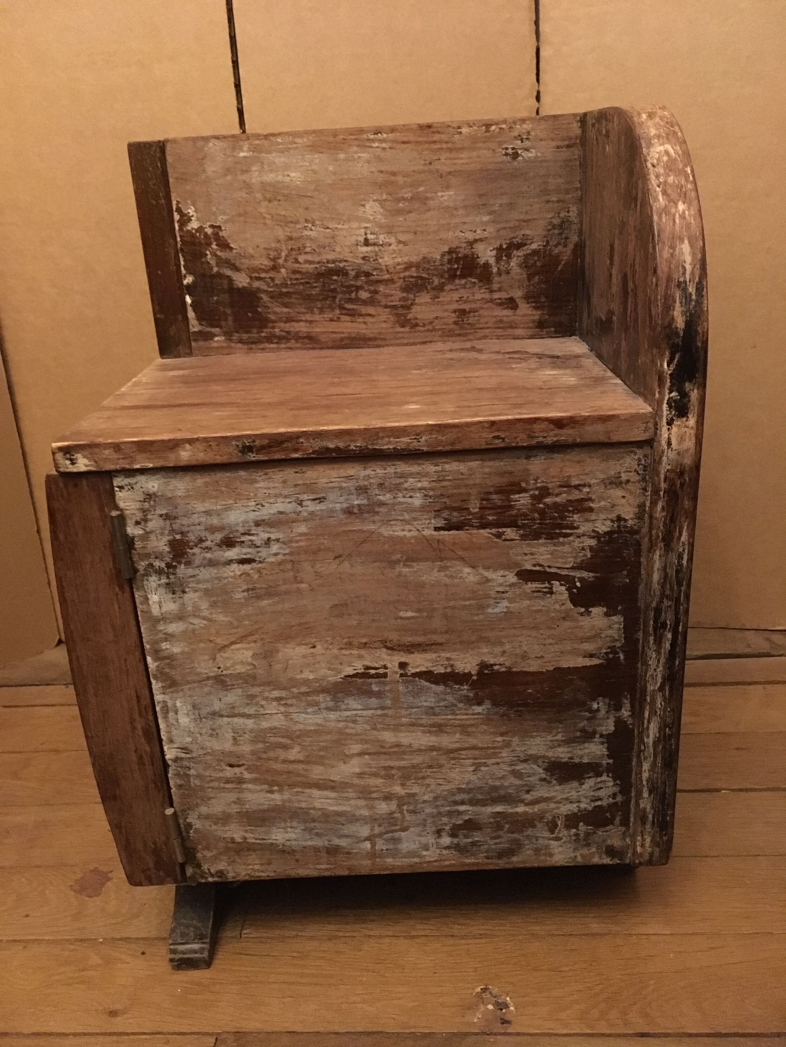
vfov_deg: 61.7
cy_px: 524
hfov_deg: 48.2
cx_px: 393
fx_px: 878
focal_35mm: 29
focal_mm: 4.15
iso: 640
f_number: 2.2
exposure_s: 1/17
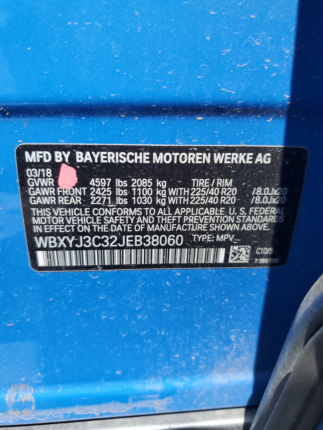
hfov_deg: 53.1
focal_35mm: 26
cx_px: 162
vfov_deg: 67.3
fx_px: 323
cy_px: 215
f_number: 1.5
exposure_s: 1/1250
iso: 50
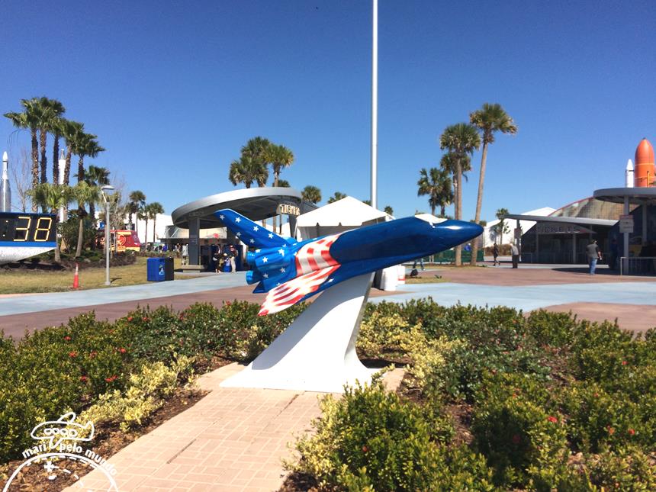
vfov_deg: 48.2
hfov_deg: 61.7
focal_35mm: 29
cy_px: 246
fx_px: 550
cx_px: 328
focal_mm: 4.15
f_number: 2.2
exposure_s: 1/3731
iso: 32
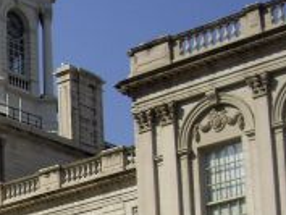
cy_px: 272
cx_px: -110
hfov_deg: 12.6
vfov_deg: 9.7
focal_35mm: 150
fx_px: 1240
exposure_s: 1/200
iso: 64
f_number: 8
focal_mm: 7.9
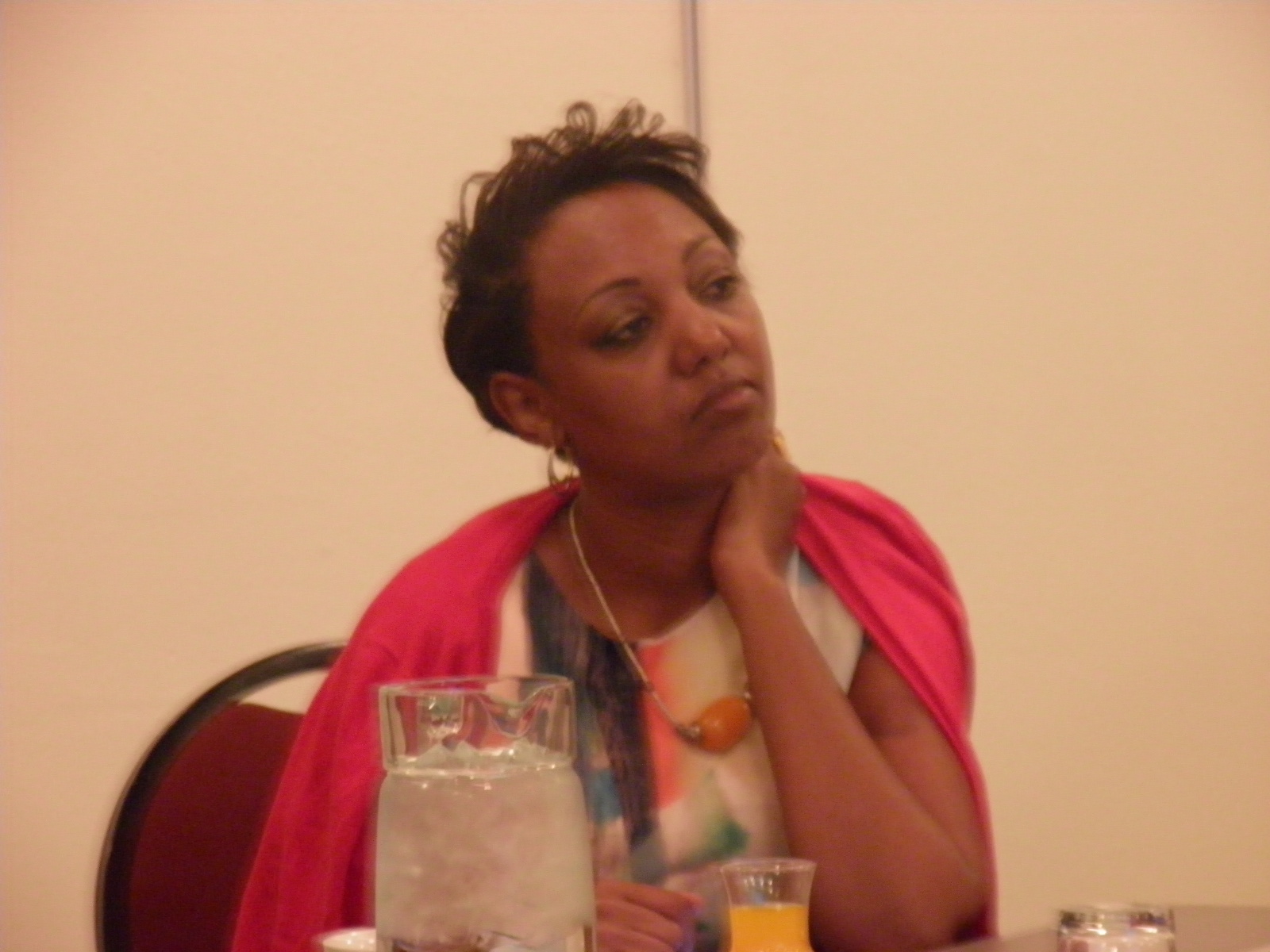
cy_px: 476
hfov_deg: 7.7
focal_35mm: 256
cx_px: 635
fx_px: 9392
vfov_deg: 5.8
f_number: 4.2
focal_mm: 46
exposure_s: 1/10
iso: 400
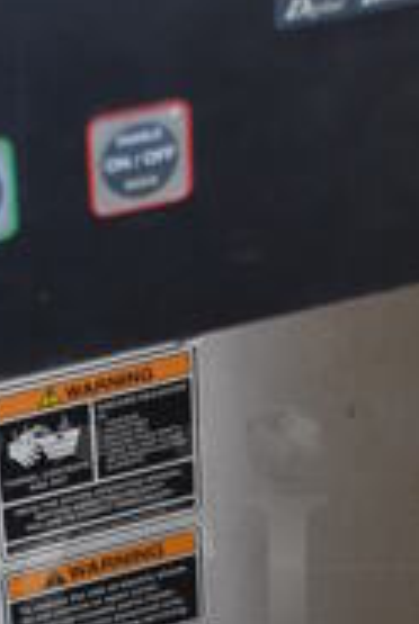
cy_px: 582
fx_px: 2313
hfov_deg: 10.3
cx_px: 88
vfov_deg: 15.2
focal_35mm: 133
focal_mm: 18
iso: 1100
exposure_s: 1/125
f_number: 3.5
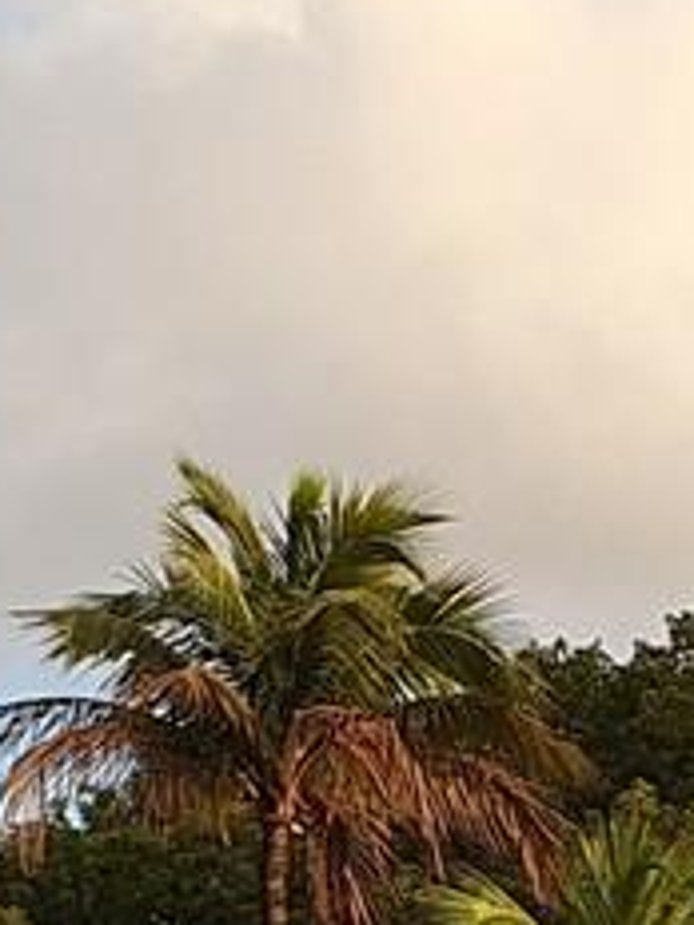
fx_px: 4785
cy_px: 1256
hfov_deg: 7.8
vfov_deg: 10.8
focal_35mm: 179
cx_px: 1540
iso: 50
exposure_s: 1/347
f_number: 2.4
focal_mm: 4.32
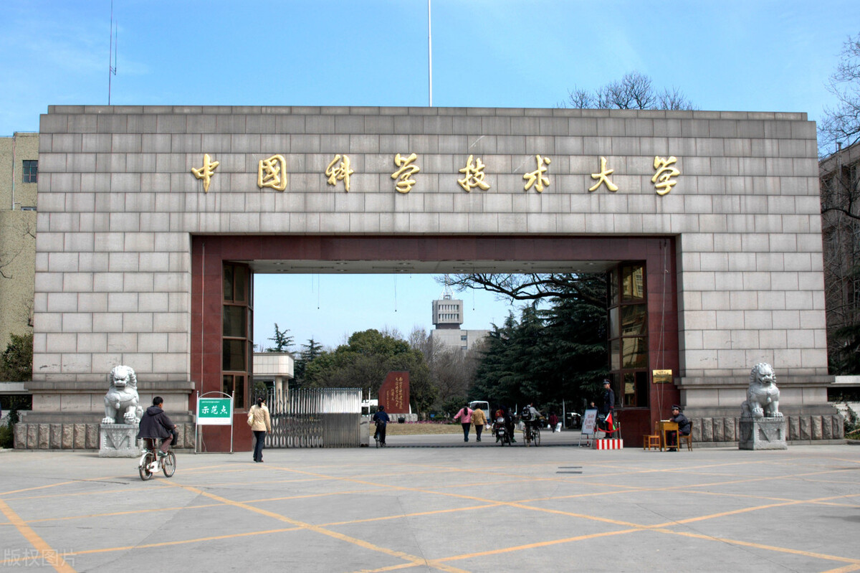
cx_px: 430
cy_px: 286
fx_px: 2686
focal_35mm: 112
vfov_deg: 12.2
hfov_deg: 18.2
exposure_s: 1/800
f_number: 8
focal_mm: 75
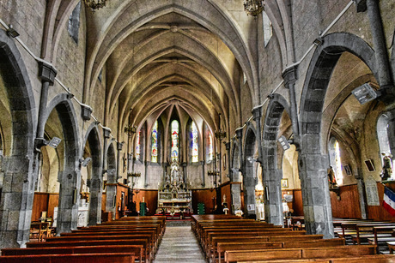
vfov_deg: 48.0
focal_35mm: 27
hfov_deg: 67.4
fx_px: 296
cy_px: 132
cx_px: 198
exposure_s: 1/30
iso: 8000
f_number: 11
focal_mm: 18
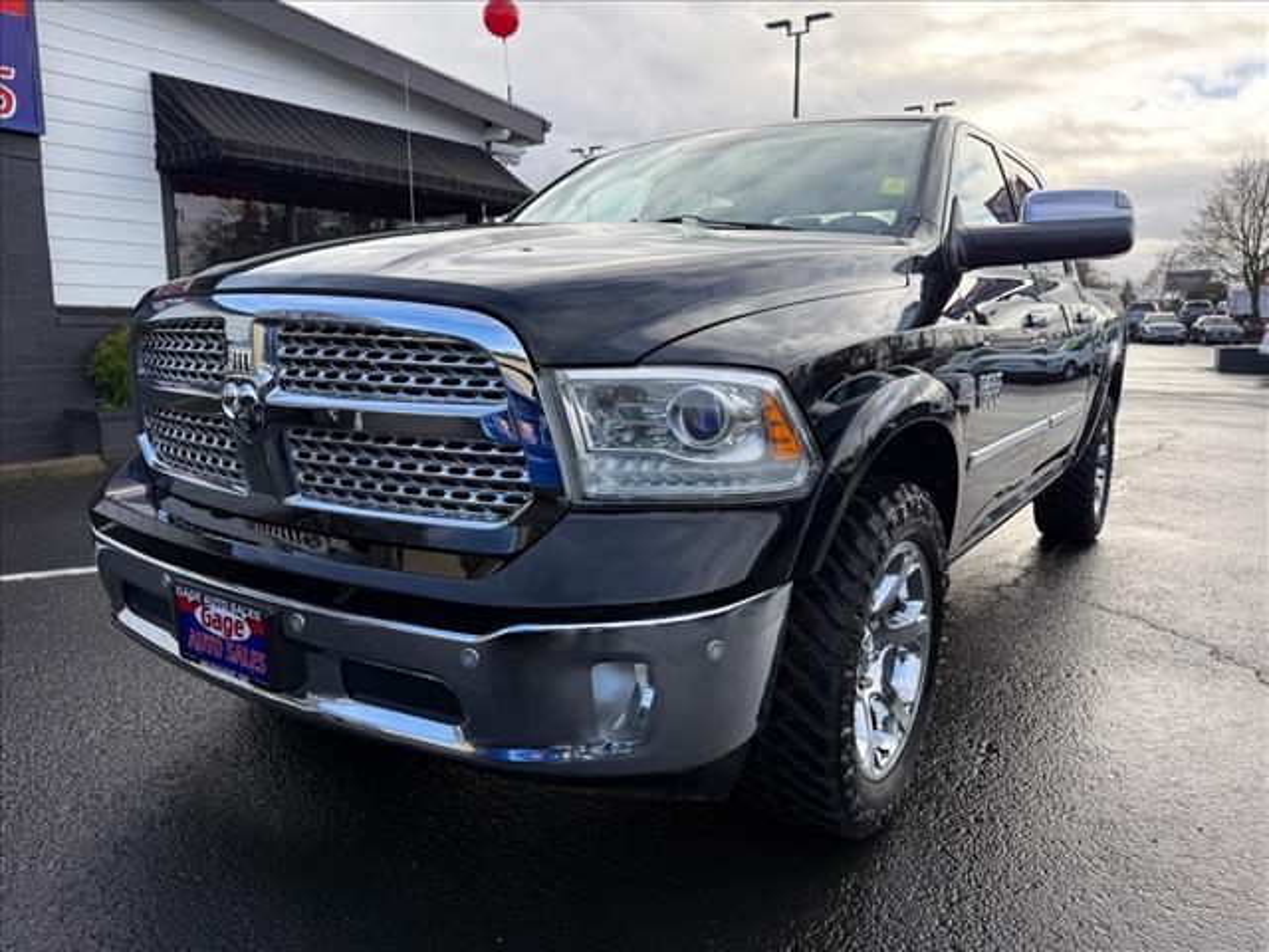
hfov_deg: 71.6
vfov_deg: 56.8
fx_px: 880
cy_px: 476
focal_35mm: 24
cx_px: 634
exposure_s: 1/1337
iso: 80
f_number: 1.78
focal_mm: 6.76
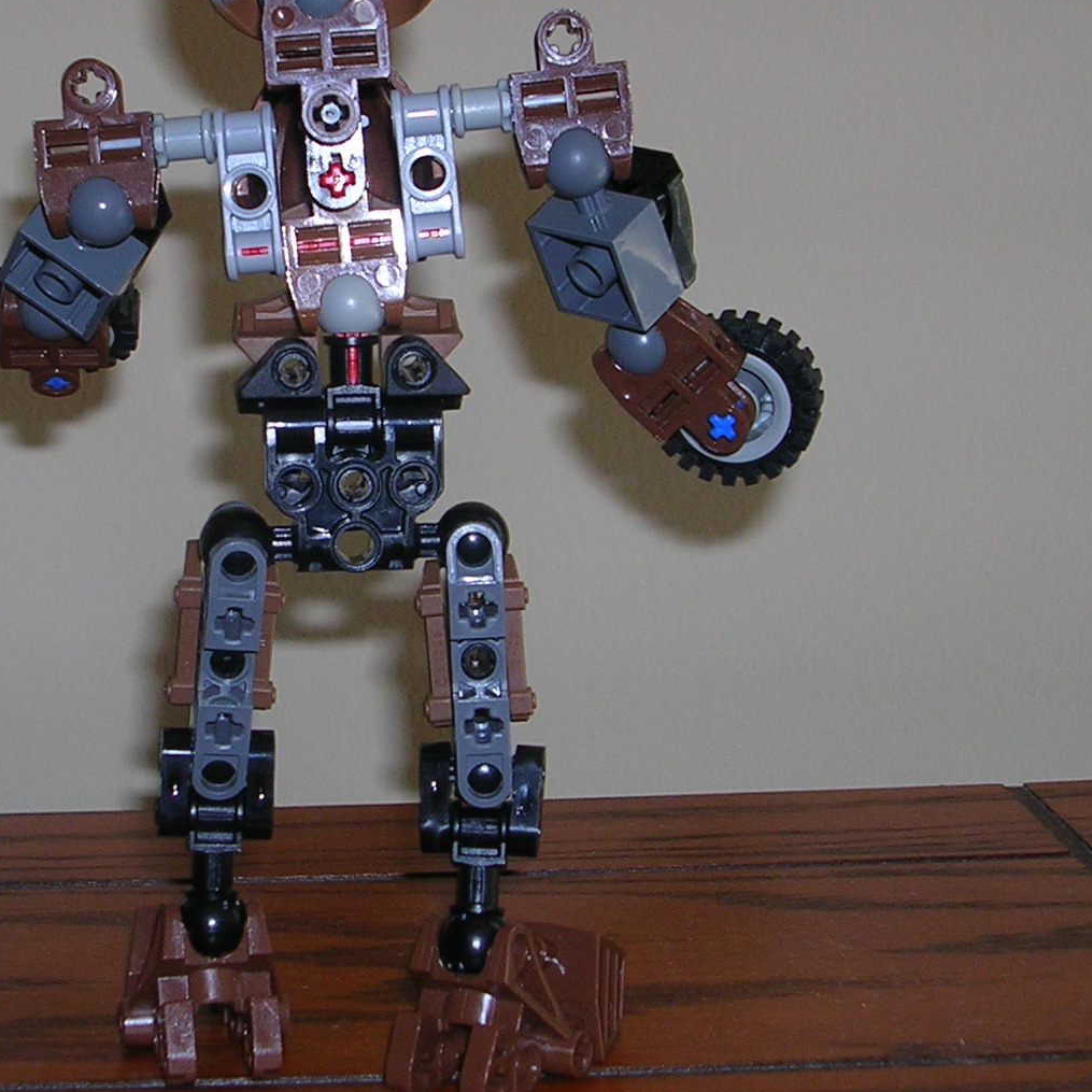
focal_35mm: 82
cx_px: 371
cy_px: 416
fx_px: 2927
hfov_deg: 21.1
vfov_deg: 21.1
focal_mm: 7.1
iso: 50
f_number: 3
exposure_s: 1/60.1
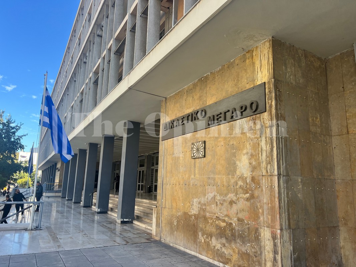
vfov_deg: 53.1
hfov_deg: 67.3
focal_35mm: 26
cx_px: 178
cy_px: 134
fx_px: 267
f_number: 1.5
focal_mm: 5.7
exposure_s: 1/674
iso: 50
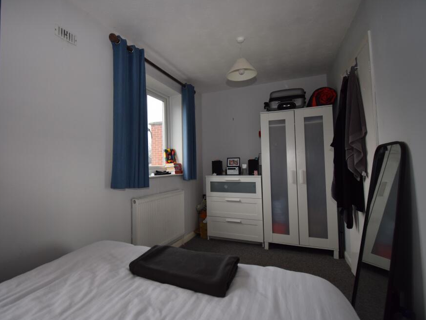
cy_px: 155
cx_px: 179
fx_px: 209
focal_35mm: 17
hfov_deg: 90.3
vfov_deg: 74.7
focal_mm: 10
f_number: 4.5
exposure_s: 1/80
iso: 400
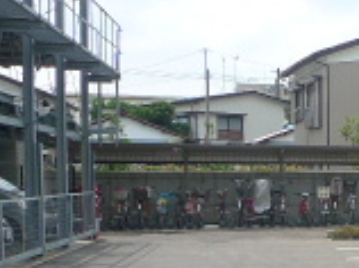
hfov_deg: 19.6
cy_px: 225
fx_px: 756
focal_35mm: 73
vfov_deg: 19.8
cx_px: 650
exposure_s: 1/500
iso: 80
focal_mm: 3.9
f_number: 4
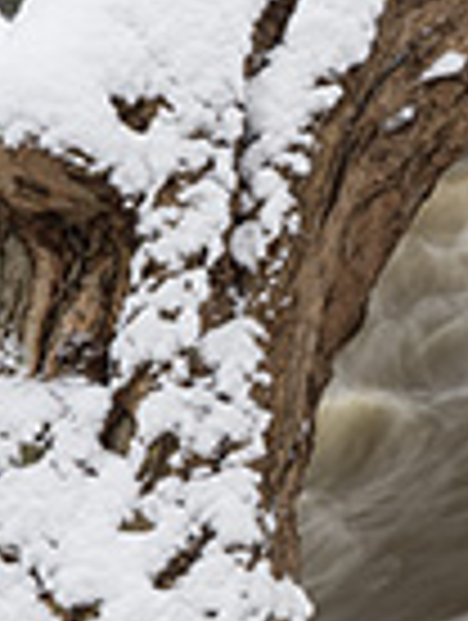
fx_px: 3756
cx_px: 936
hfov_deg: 6.9
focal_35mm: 209
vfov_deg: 9.4
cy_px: 434
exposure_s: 1
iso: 100
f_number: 16
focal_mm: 47
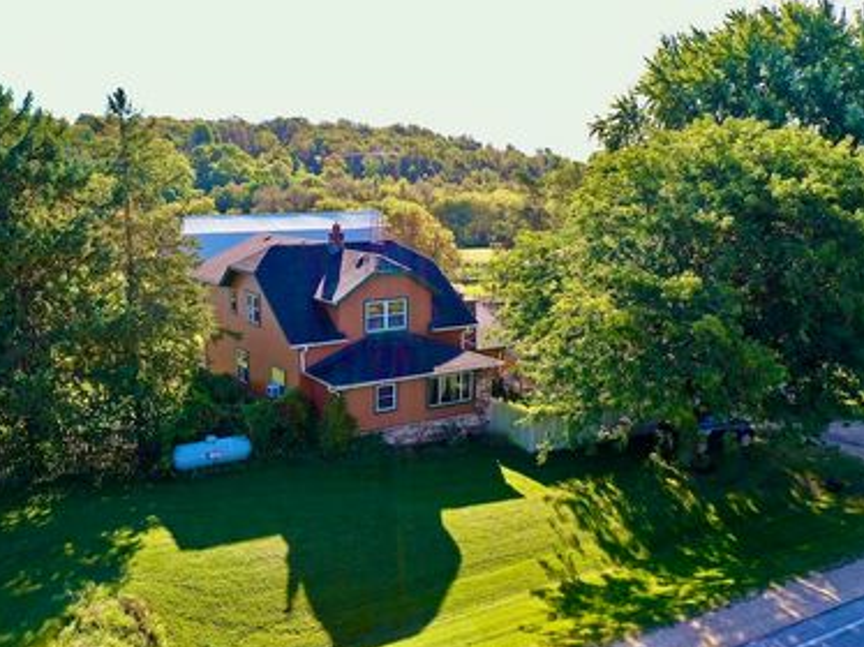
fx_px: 773
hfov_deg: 58.2
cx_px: 377
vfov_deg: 45.4
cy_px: 329
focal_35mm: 31
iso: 100
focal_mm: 10.26
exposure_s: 1/80
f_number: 3.5
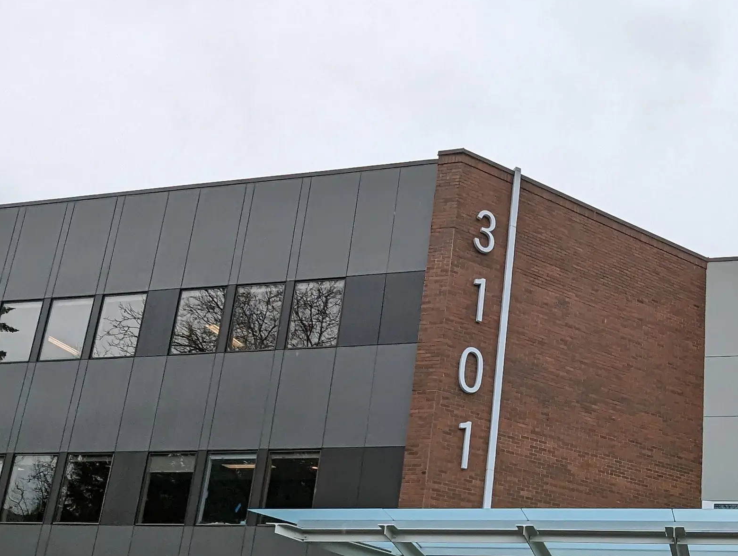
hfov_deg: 51.3
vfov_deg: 39.1
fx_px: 726
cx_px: 563
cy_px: 494
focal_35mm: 34
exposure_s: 1/903
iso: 48
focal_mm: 1.95
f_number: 2.2
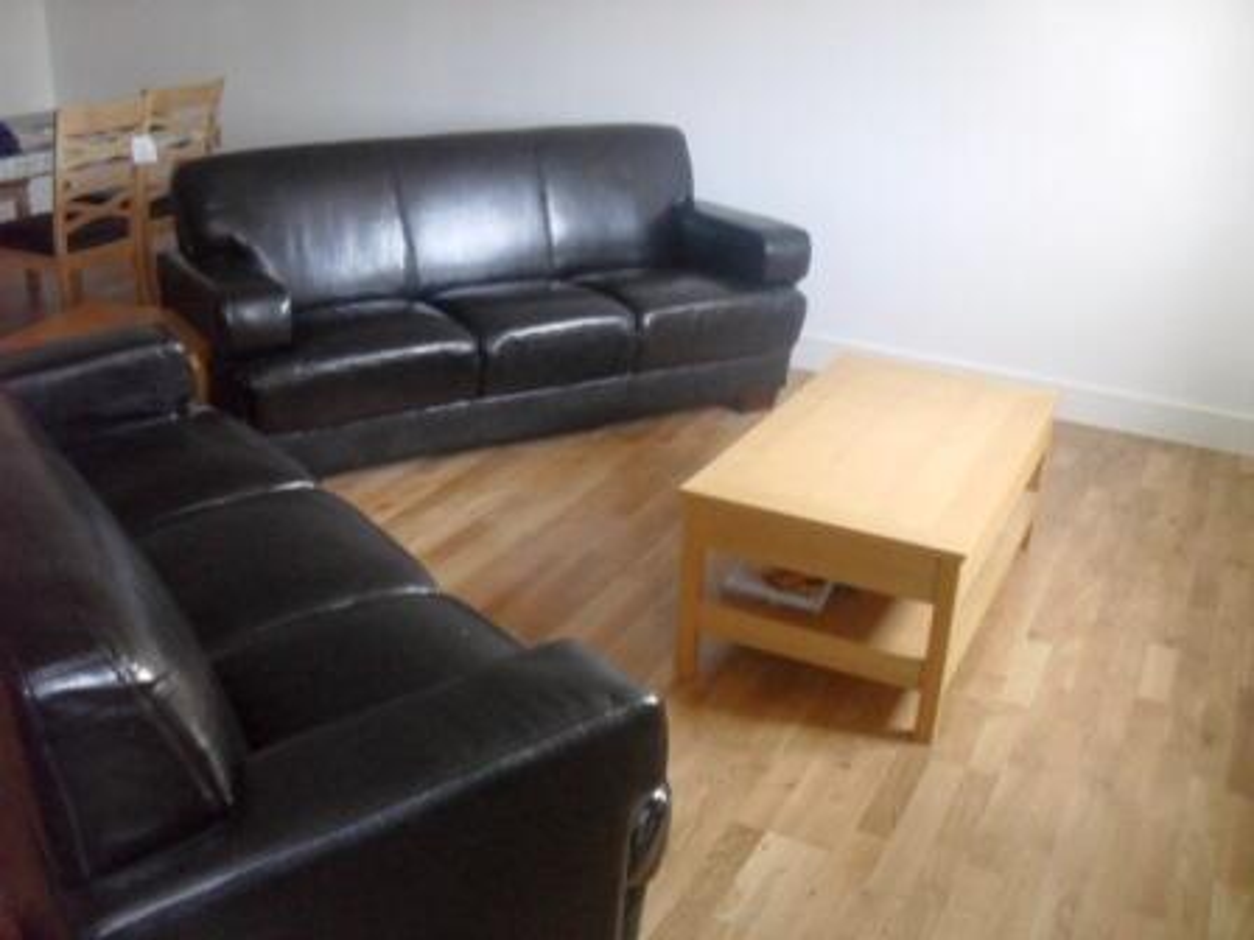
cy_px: 470
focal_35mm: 35
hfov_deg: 52.6
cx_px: 627
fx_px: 1268
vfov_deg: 40.7
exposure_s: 1/15
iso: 240
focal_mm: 6.2
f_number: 2.8
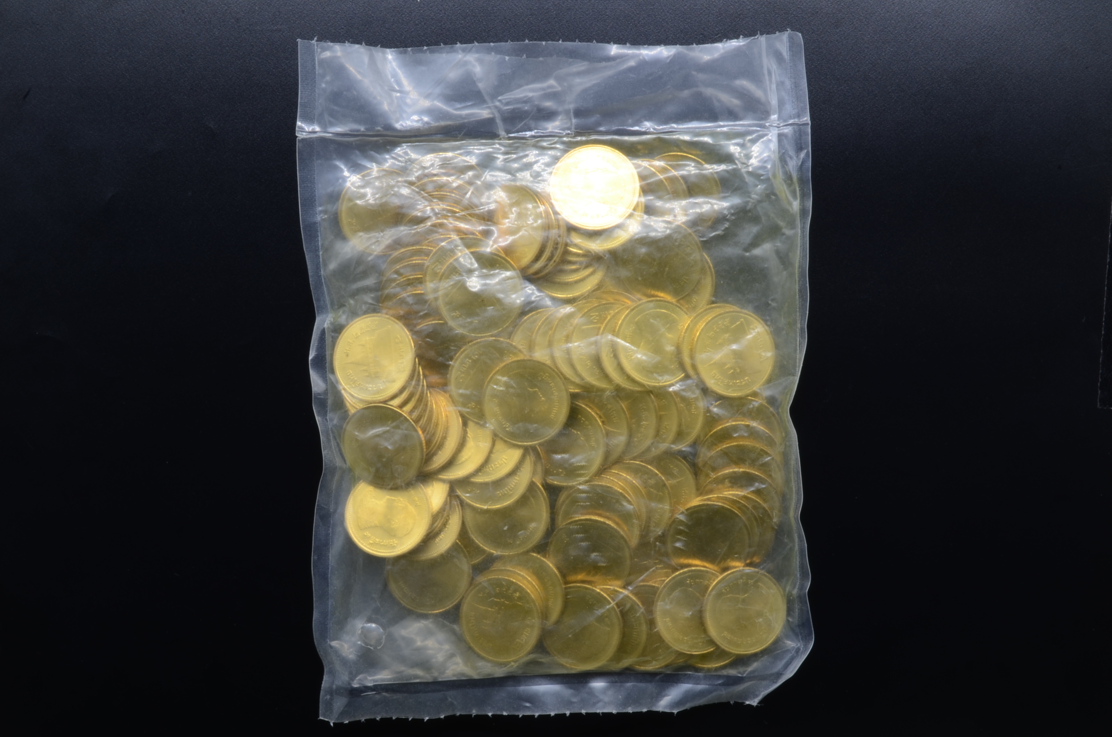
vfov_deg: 25.6
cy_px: 368
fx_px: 1618
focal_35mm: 52
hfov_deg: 37.9
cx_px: 556
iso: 100
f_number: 32
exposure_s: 1
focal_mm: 35
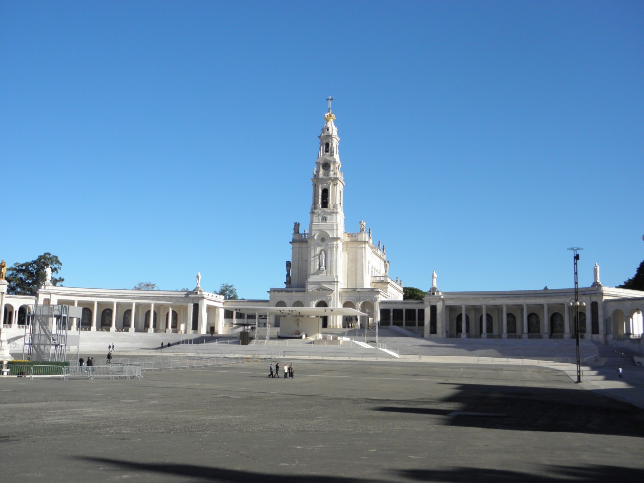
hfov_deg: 47.9
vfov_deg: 36.8
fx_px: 726
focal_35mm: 39
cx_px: 322
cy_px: 242
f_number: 7.6
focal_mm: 7.1
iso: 125
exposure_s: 1/250
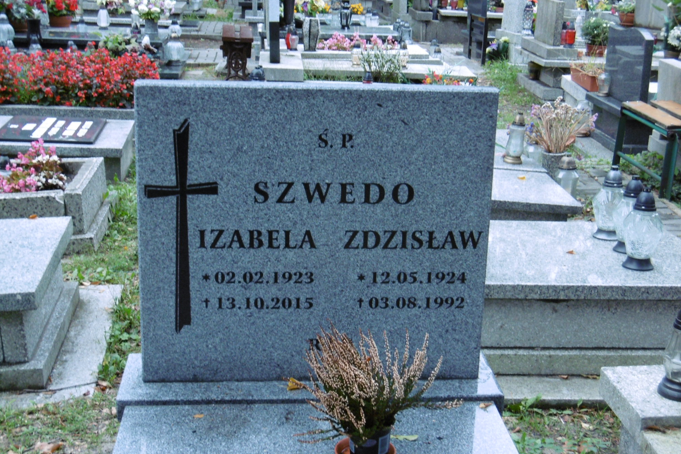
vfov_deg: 25.1
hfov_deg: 36.9
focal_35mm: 54
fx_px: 1021
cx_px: 346
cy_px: 240
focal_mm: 9.2
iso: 250
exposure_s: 1/60
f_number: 4
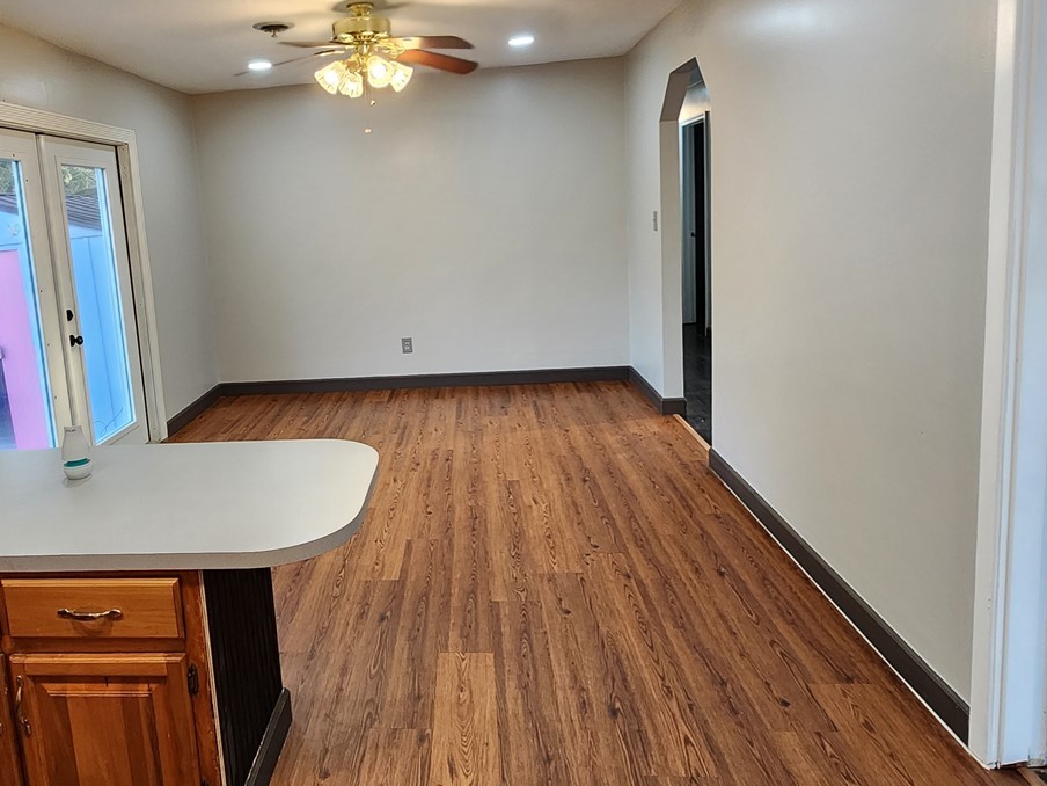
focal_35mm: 23
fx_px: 696
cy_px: 313
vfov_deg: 58.4
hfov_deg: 72.6
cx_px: 389
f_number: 2.2
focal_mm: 2.2
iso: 250
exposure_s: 1/60
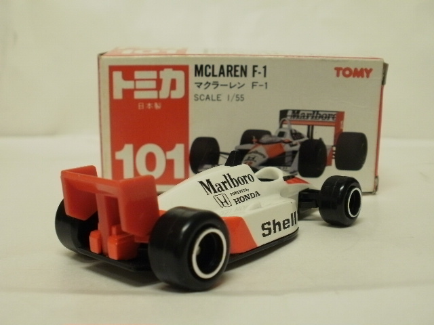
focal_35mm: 44
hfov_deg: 42.9
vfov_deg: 32.9
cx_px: 217
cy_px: 162
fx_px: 552
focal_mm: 7.7
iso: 125
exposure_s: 1/10
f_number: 4
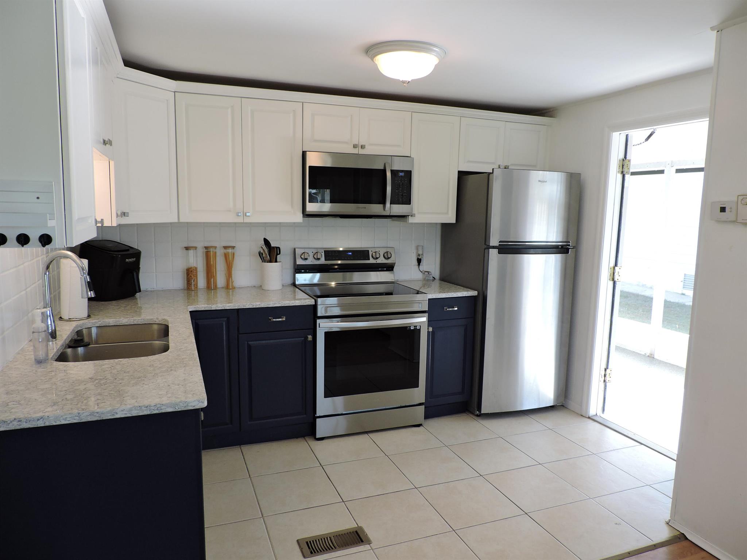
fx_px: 518
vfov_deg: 56.8
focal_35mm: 24
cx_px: 374
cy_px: 280
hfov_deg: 71.6
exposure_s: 1/60
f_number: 3
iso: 100
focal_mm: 4.3
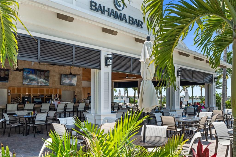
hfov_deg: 54.5
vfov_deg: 37.8
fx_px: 229
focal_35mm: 35
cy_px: 78
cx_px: 118
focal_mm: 35
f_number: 9
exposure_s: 1/250
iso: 200
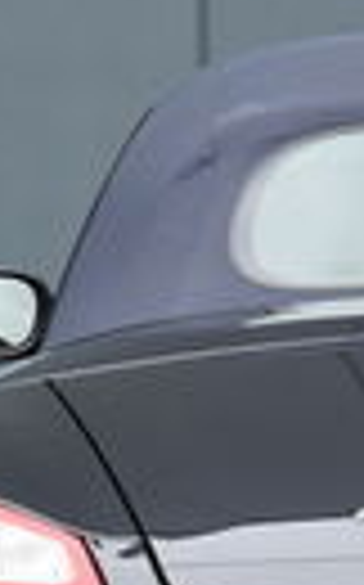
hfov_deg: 3.0
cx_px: 625
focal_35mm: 435
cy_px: 290
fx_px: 6920
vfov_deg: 4.8
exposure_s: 1/160
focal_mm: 48
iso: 800
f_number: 6.3
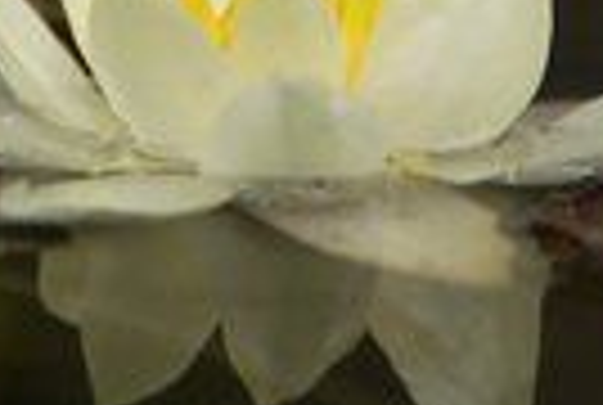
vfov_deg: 3.0
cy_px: -54
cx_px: 266
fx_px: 7772
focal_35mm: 463
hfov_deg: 4.4
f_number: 5.6
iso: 200
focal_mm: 90
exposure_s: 1/640
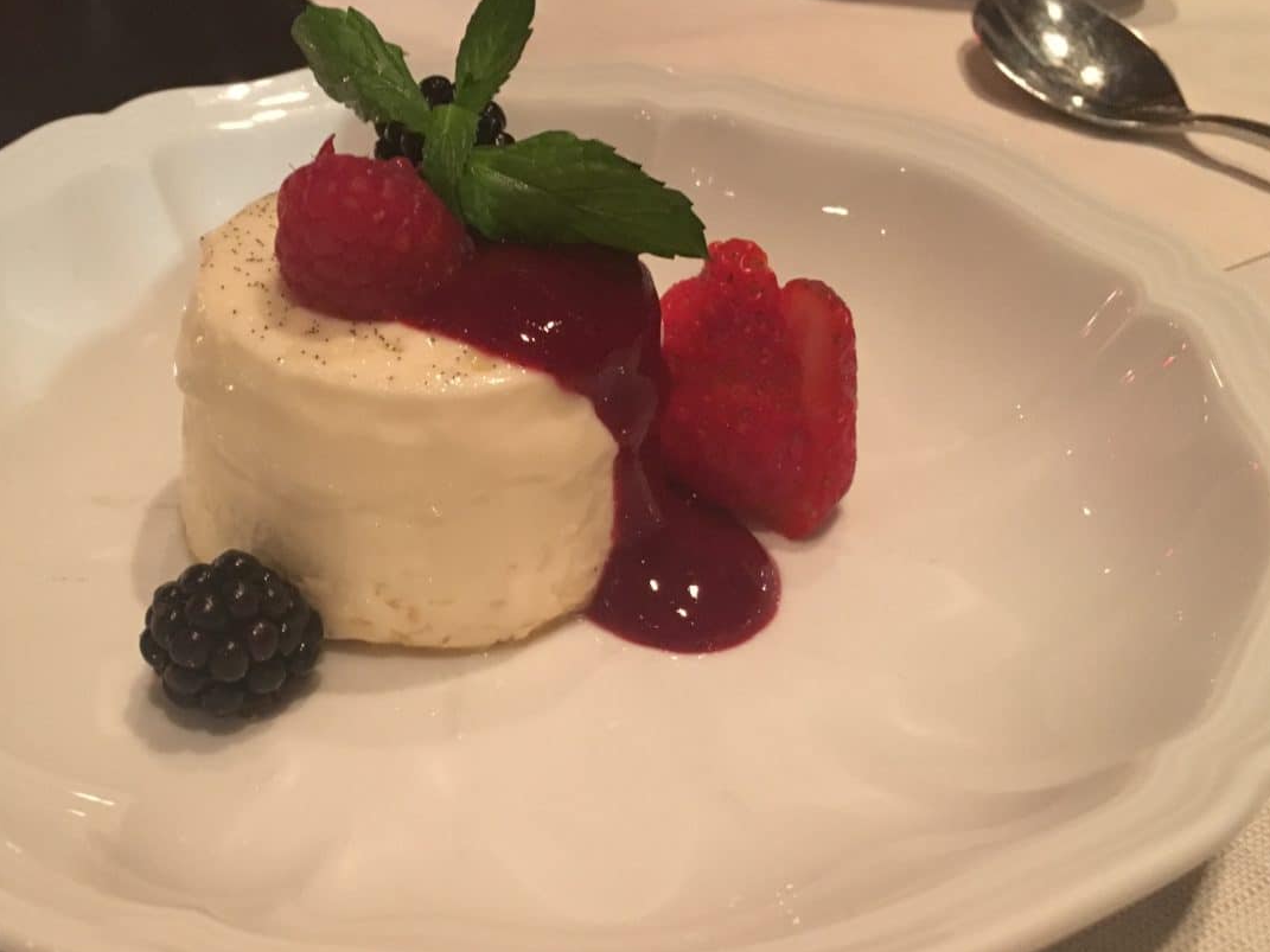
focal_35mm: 39
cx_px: 490
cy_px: 561
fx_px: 1431
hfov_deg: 47.5
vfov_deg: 36.7
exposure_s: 1/17
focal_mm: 4.15
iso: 250
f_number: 2.2
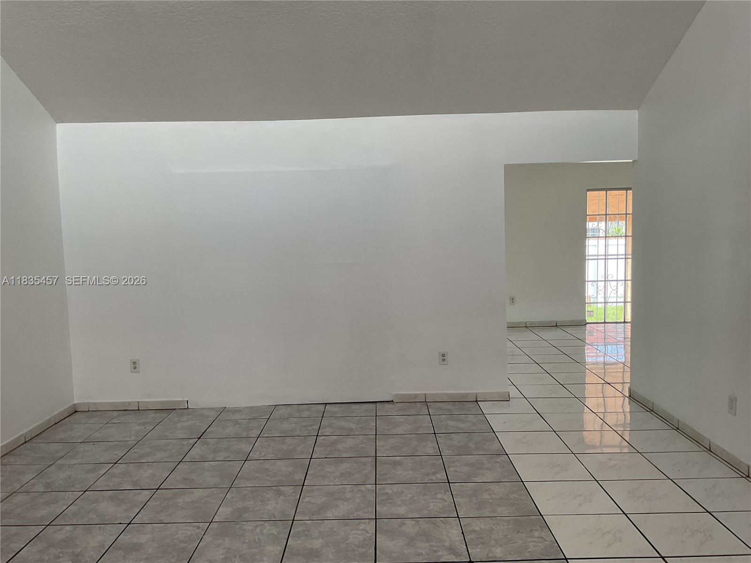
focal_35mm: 29
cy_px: 282
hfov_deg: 61.7
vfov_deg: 48.2
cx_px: 376
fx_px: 629
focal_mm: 3
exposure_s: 1/120
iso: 32
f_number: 1.8
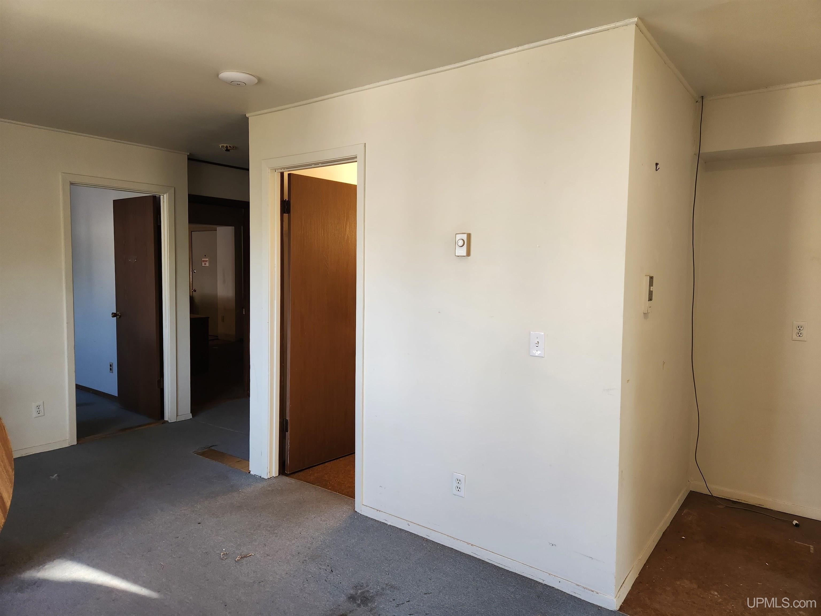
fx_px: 545
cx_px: 410
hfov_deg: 73.9
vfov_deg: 58.9
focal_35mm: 23
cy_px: 308
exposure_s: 1/120
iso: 160
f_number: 1.8
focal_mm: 5.4
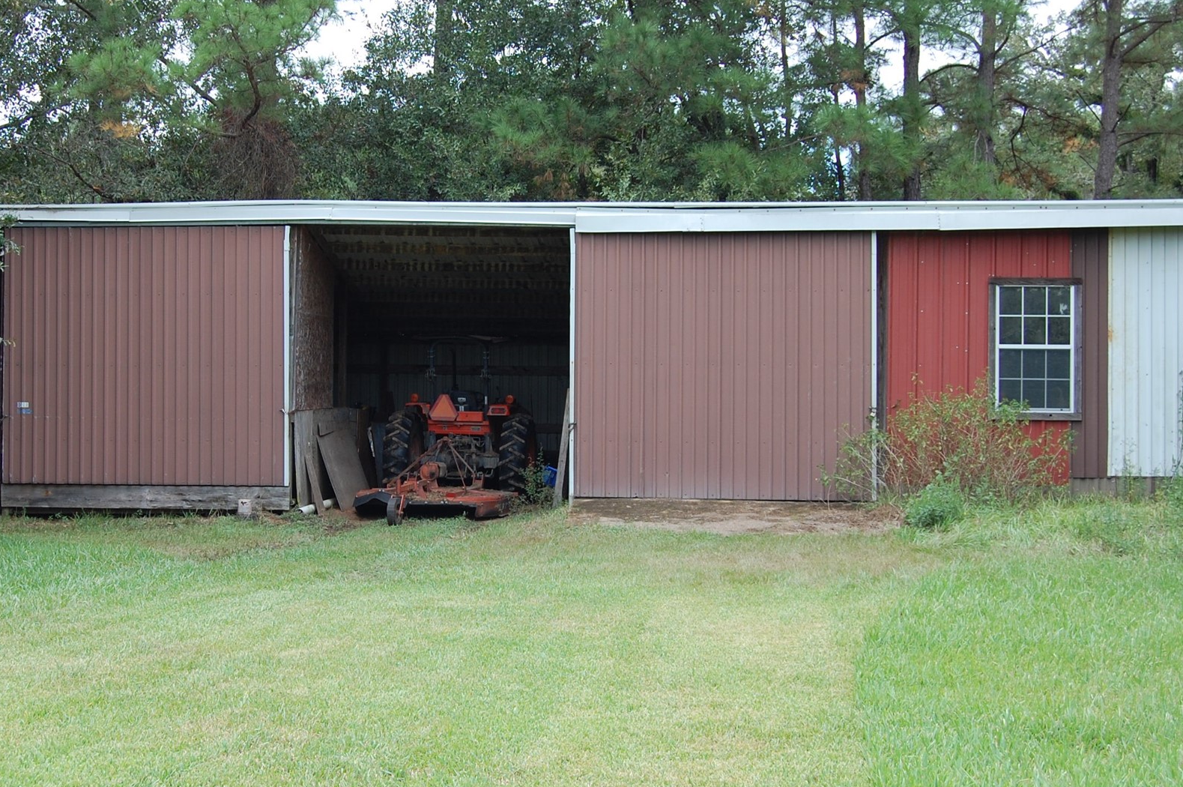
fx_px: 2036
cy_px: 395
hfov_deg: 32.2
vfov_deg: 21.9
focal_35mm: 62
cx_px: 429
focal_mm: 30
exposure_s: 1/160
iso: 200
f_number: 6.3
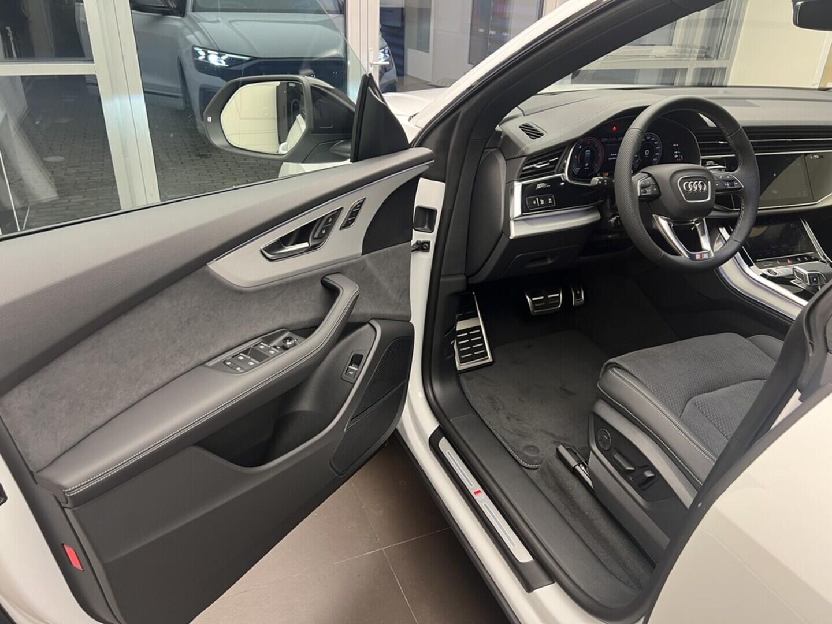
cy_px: 312
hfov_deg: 67.3
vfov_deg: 53.1
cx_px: 416
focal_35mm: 26
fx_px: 625
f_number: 1.5
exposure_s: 1/50
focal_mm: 5.7
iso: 80
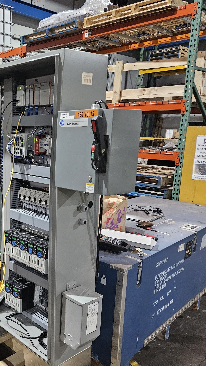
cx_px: -5
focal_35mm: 34
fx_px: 330
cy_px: 181
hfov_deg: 31.7
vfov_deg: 58.0
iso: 1000
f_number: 1.8
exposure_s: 1/120
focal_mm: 5.4
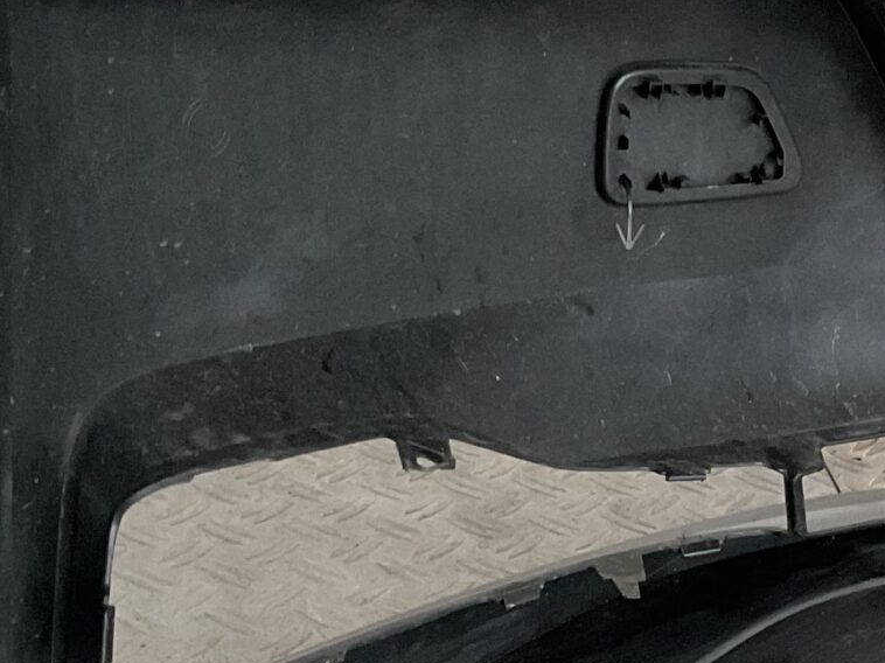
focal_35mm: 98
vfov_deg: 14.9
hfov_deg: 19.4
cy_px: 594
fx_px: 2505
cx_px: 906
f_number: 1.8
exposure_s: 1/40
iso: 320
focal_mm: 3
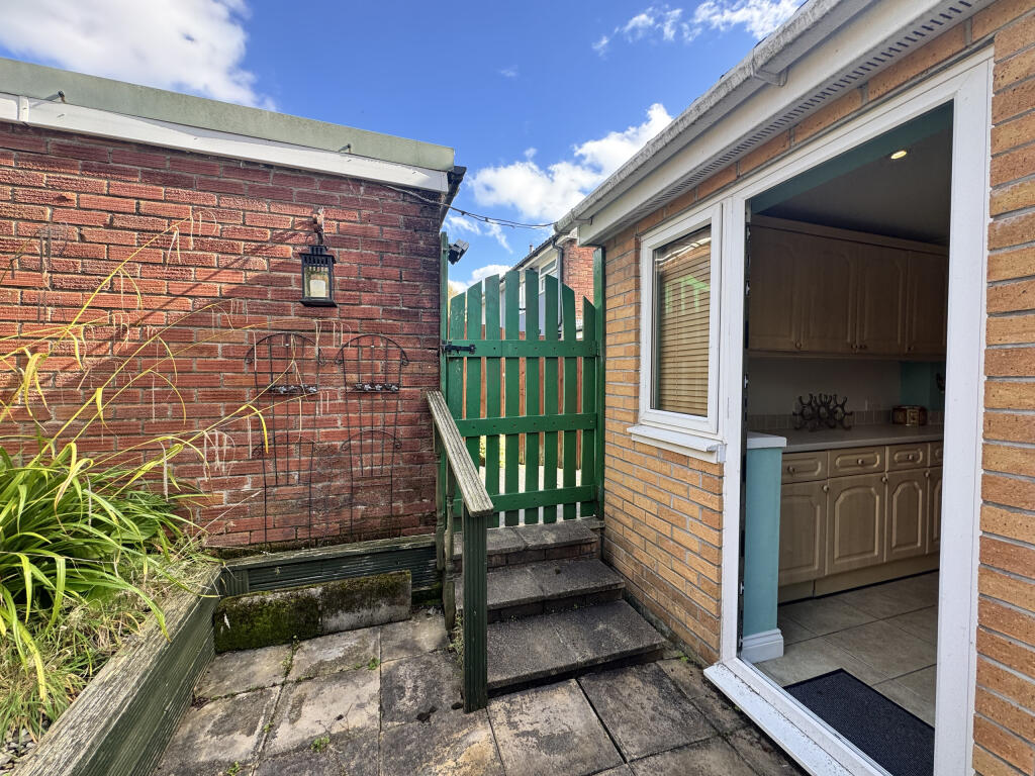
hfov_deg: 102.1
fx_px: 419
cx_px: 518
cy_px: 388
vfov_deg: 85.7
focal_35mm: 14
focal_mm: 2.22
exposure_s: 1/220
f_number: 2.2
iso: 40
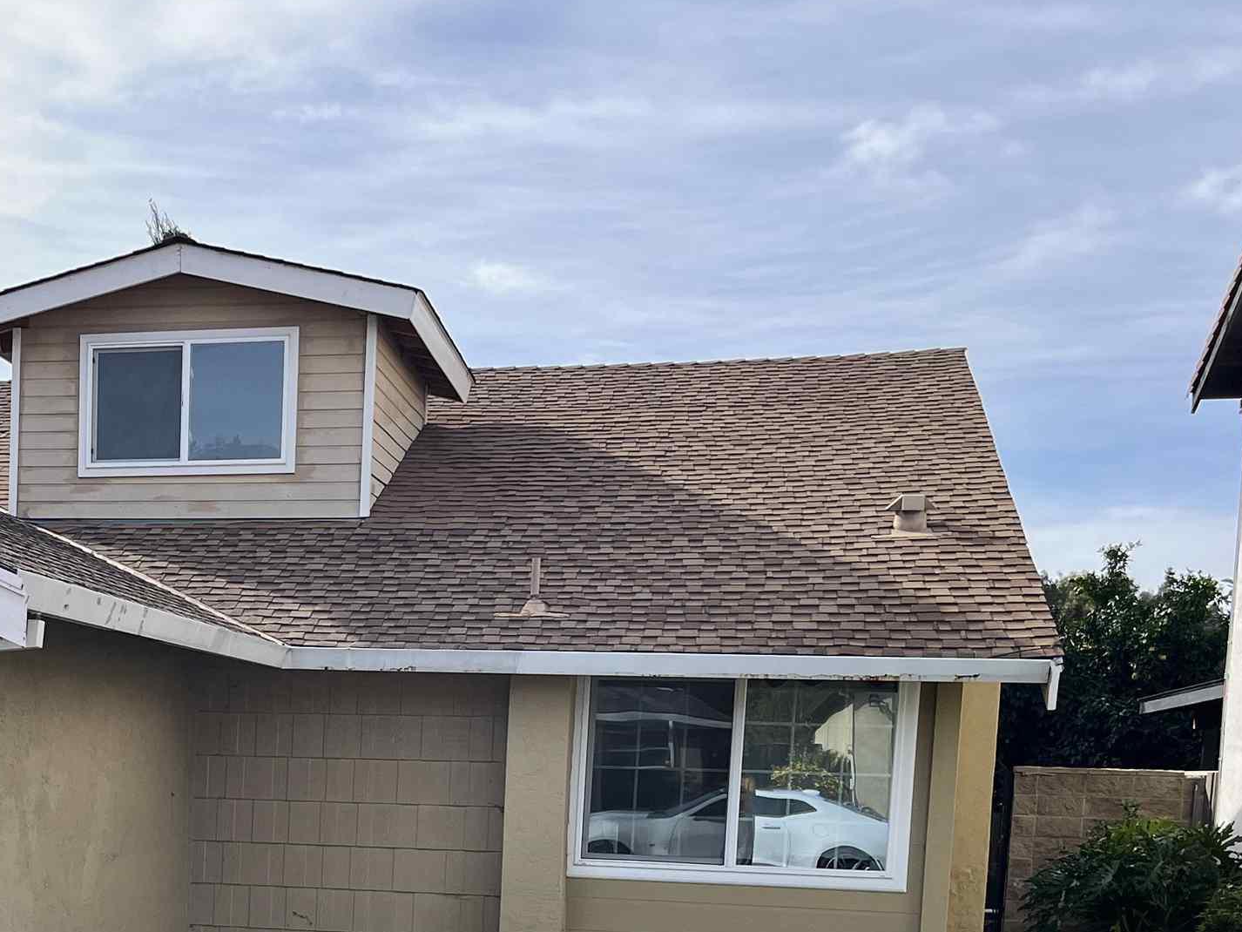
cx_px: 91
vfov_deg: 24.6
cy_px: 980
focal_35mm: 56
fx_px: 2010
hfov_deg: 32.4
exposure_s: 1/1957
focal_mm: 5.1
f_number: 1.6
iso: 50
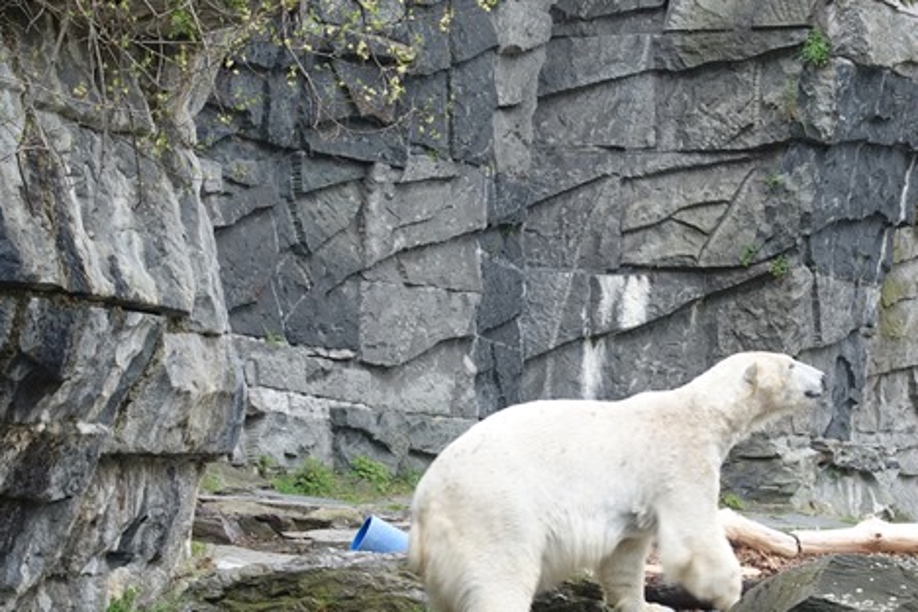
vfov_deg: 9.0
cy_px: 309
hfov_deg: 13.4
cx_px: 475
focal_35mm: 153
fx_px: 3901
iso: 125
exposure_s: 1/80
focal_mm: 25.7
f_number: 3.5
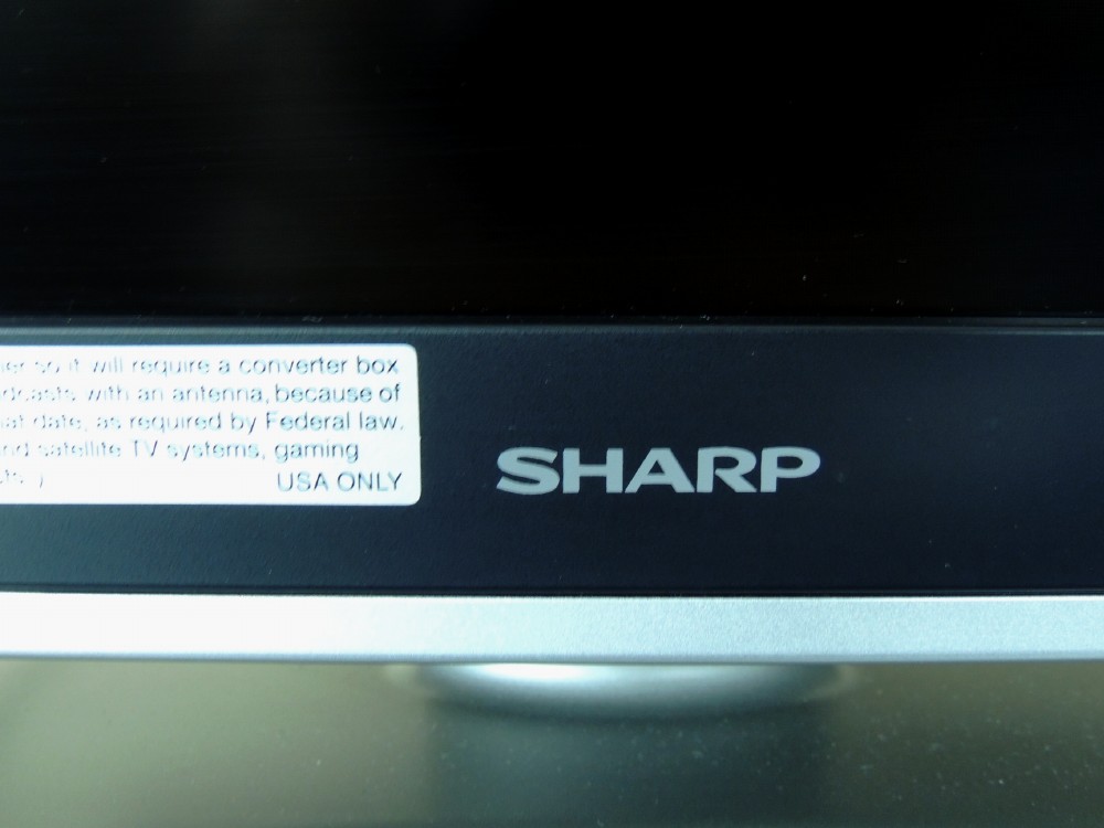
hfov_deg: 38.2
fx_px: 1595
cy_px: 414
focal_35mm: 50
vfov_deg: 29.1
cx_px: 552
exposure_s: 1/13
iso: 560
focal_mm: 8.9
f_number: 3.6
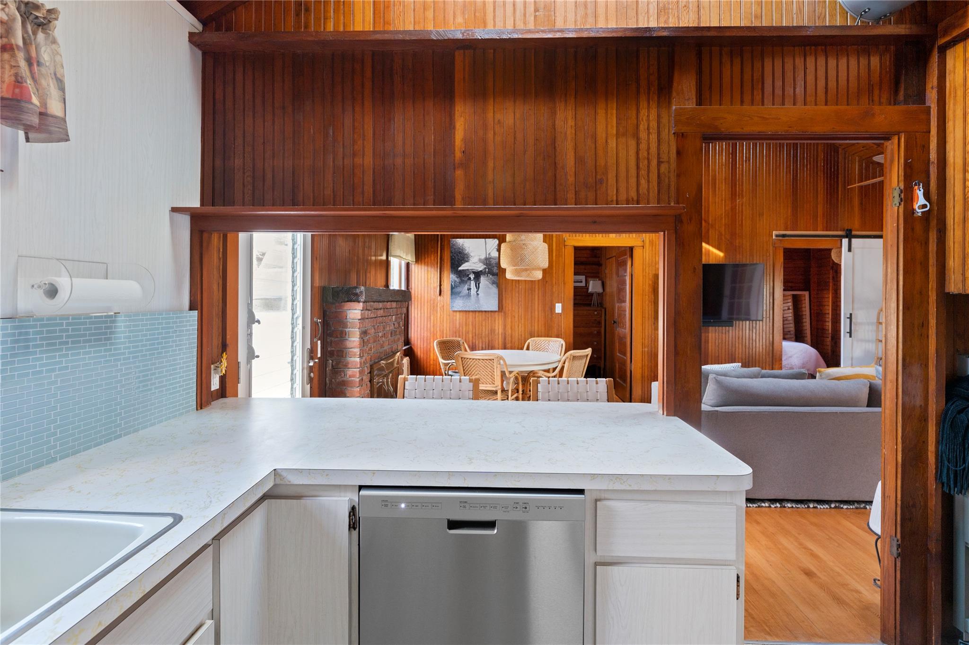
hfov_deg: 90.0
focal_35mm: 18
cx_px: 484
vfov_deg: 67.3
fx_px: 484
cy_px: 322
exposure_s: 1/8
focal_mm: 18
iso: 320
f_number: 7.1
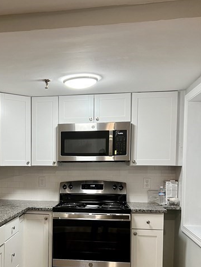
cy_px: 187
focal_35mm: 42
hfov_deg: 33.4
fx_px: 325
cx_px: 39
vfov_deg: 43.8
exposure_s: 1/60
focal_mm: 5.7
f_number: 1.5
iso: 100
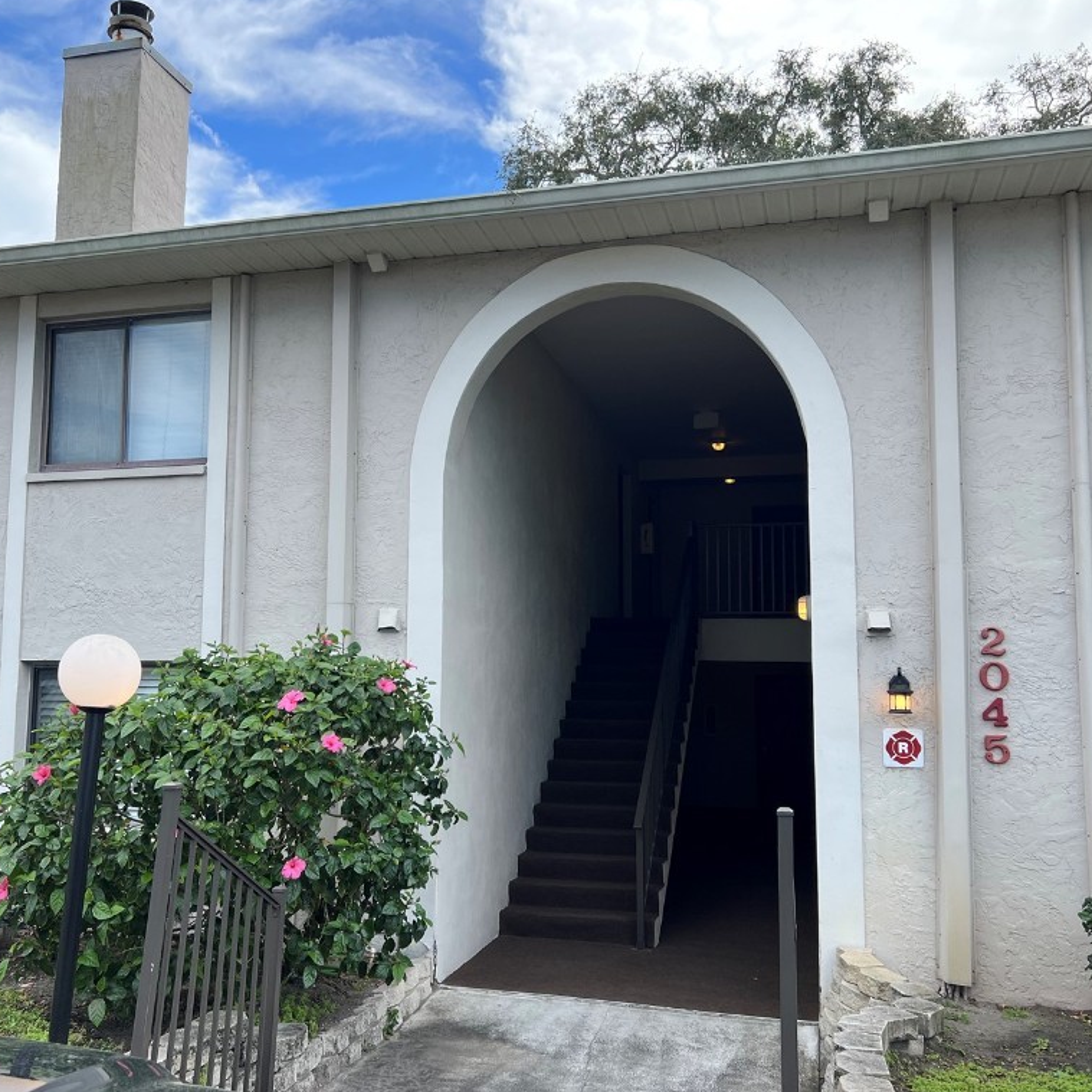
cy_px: 542
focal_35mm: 31
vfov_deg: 52.5
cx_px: 531
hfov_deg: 52.5
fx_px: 1106
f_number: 1.5
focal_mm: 5.7
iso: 50
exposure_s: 1/1431
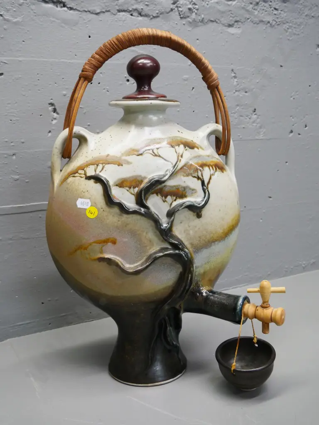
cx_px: 160
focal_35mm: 40
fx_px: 491
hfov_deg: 36.0
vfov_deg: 46.8
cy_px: 212
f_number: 5.6
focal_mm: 20
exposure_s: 1/80
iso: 1600
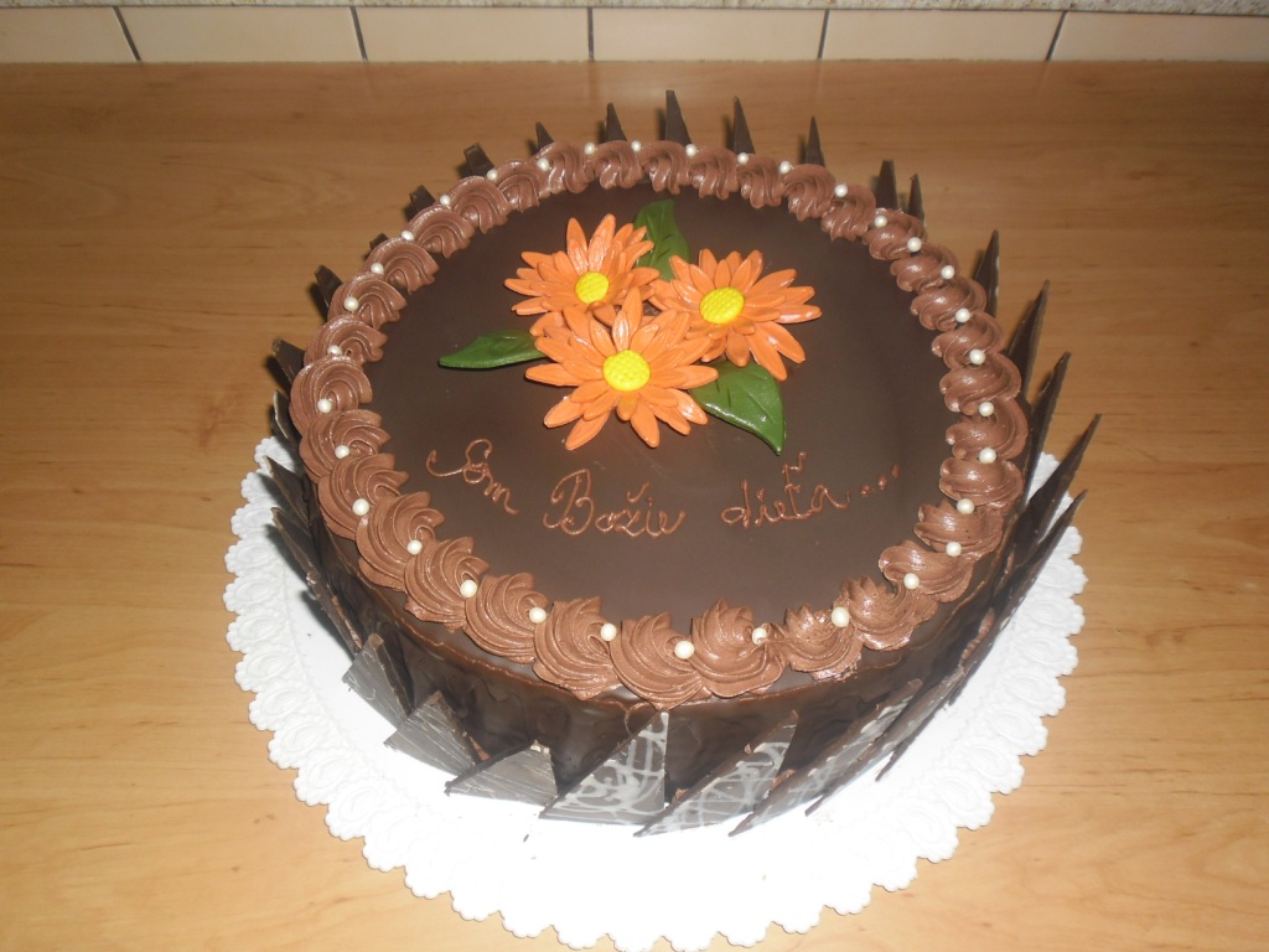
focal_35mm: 27
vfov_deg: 51.4
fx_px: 990
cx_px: 634
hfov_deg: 65.3
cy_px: 476
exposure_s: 1/45
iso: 100
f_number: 9.9
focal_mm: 4.8
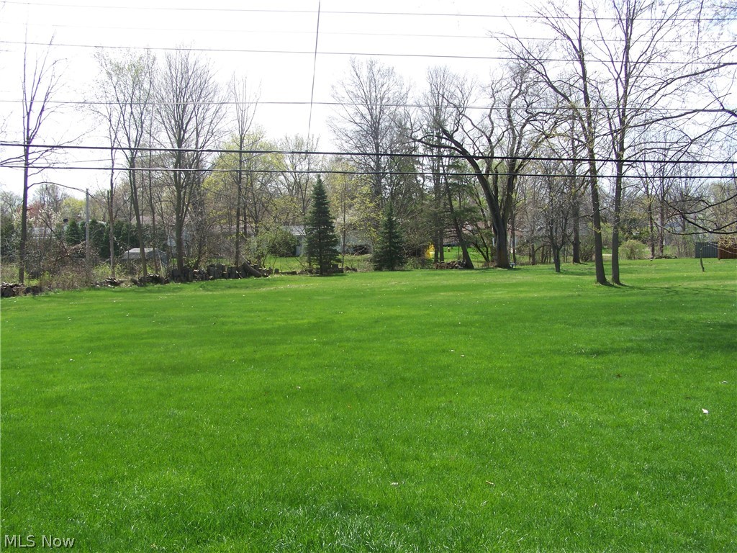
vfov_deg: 37.7
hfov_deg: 49.0
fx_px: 809
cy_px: 276
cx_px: 368
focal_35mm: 38
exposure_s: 1/250
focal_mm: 6.3
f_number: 4
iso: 64
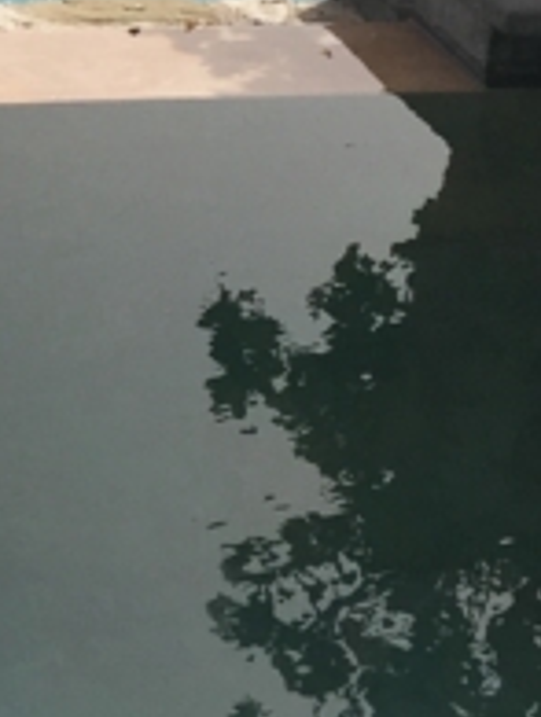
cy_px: -107
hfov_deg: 9.0
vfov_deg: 12.7
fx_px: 3157
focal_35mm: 152
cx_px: -696
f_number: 2.2
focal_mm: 4.15
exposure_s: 1/2564
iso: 25
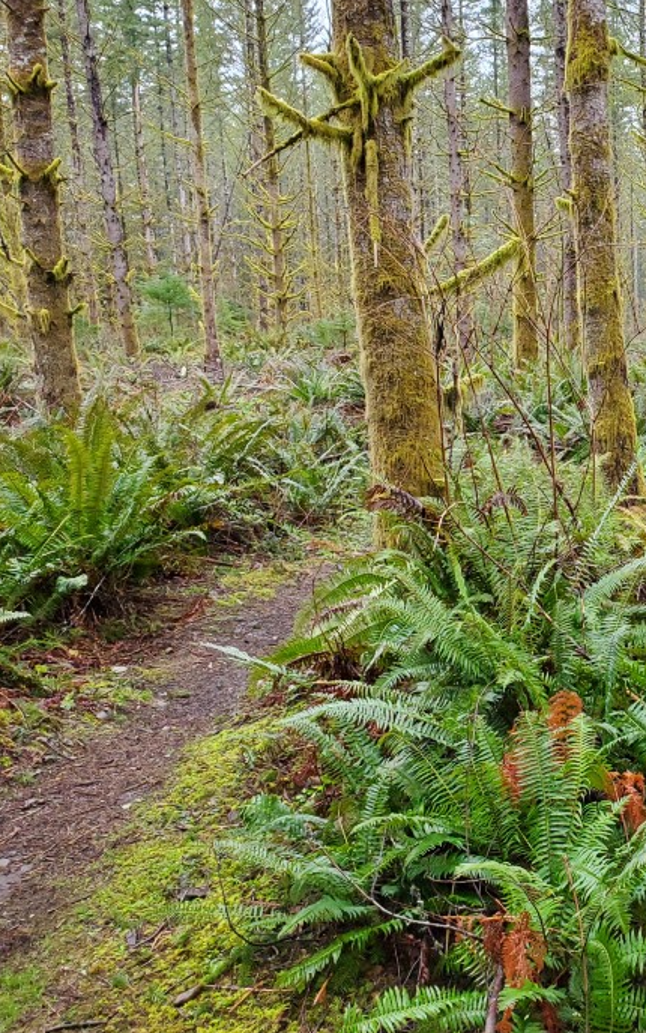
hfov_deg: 28.3
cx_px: 720
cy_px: 468
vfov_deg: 48.2
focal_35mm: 41
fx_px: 1155
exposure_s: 1/100
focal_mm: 4.3
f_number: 2.4
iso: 250
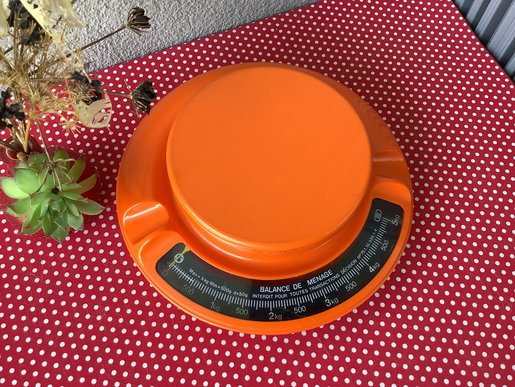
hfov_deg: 58.4
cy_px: 194
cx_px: 258
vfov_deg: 45.4
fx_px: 461
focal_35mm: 31
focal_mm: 3.3
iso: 125
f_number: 2.4
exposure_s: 1/50
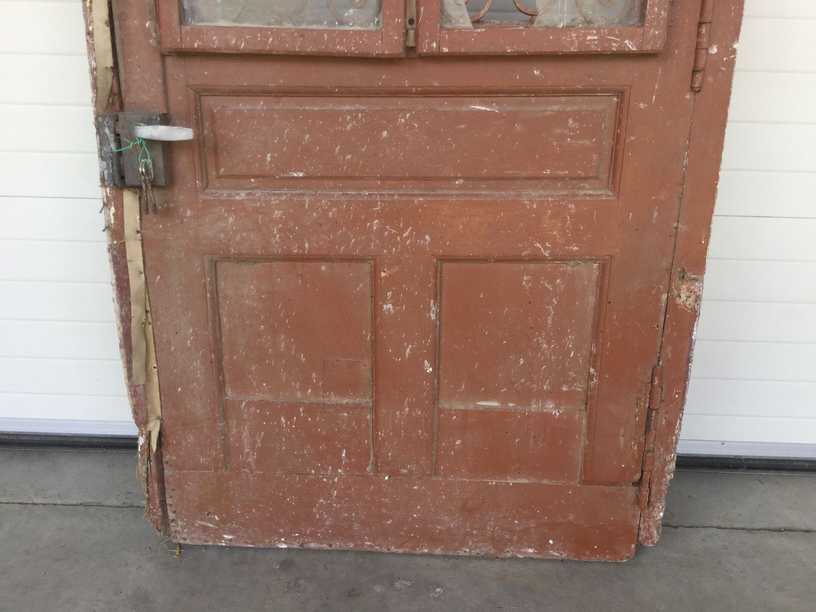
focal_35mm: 31
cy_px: 306
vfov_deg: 45.4
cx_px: 408
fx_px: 731
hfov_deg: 58.4
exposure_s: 1/100
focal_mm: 3.3
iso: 25
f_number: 2.4
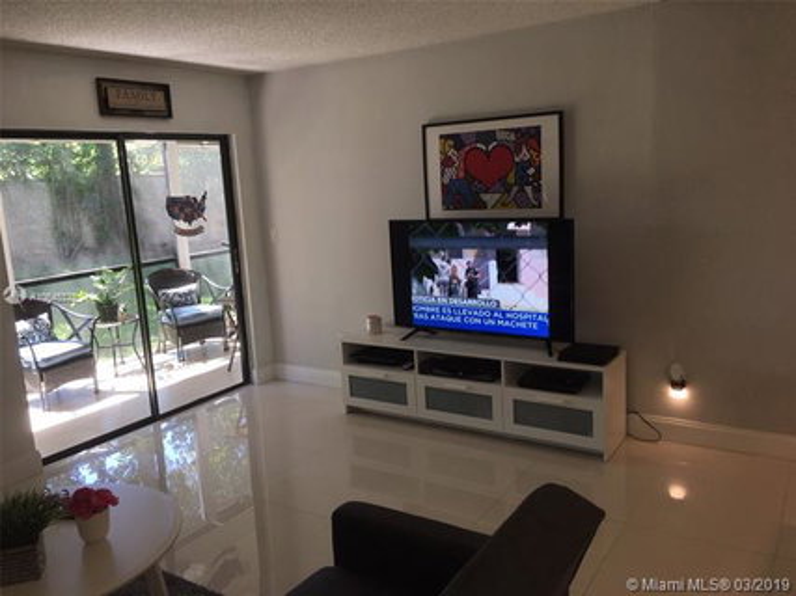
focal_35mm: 29
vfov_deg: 48.2
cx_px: 398
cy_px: 298
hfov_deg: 61.7
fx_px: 667
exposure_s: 1/30
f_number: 2.2
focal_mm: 4.15
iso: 32
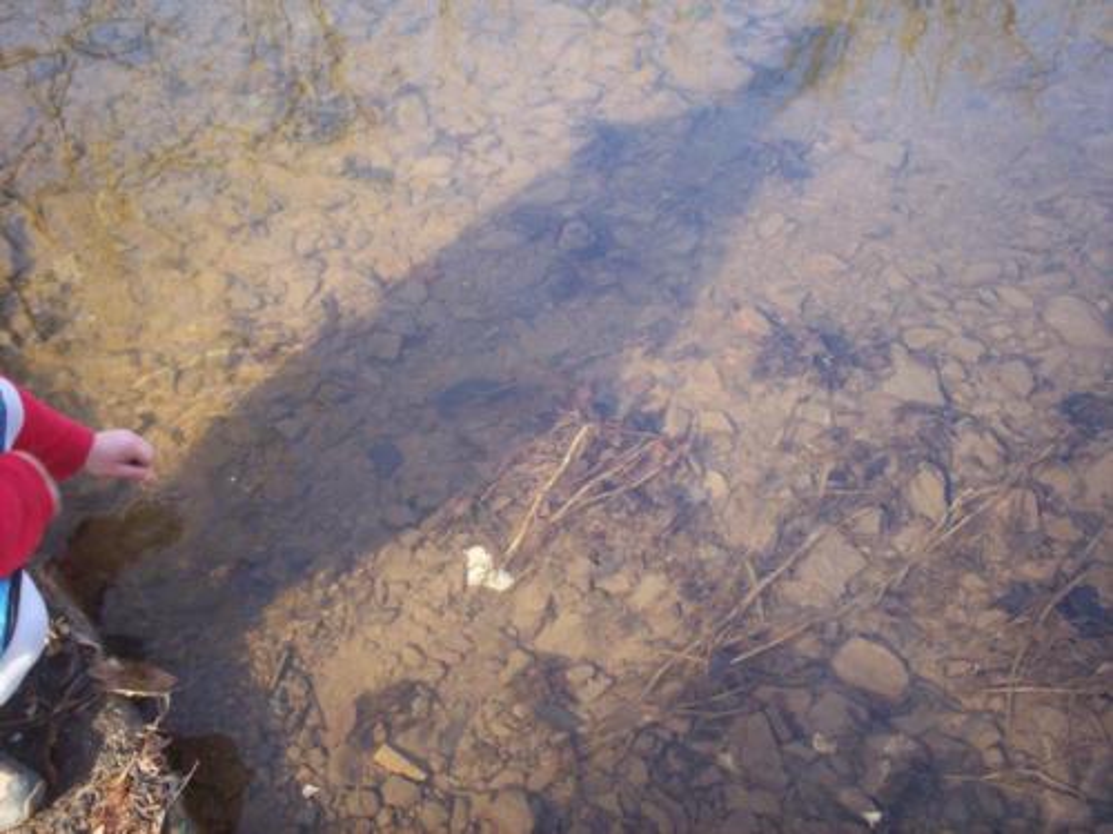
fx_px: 1157
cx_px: 556
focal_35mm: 36
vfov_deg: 39.7
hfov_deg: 51.4
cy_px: 417
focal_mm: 6
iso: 140
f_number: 4.5
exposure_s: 1/64.6
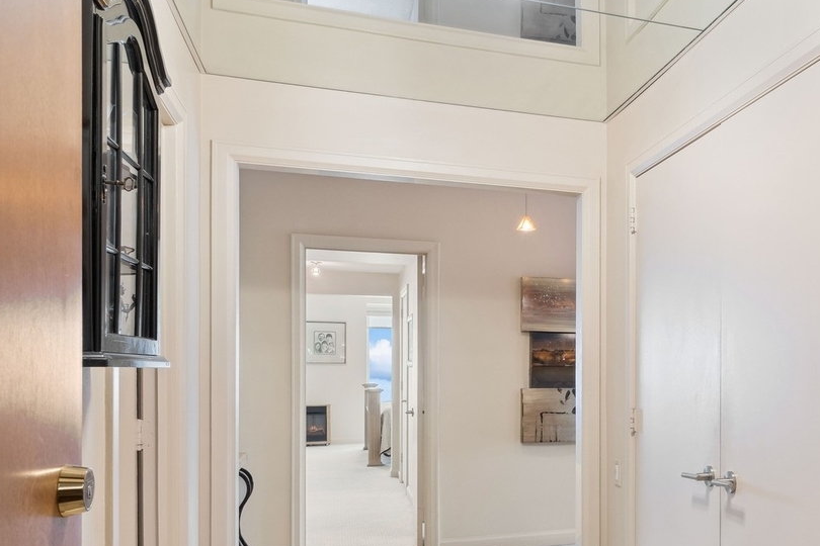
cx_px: 666
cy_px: 378
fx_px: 774
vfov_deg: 38.3
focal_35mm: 34
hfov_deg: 51.9
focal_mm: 17
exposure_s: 1/15
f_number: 8
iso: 320
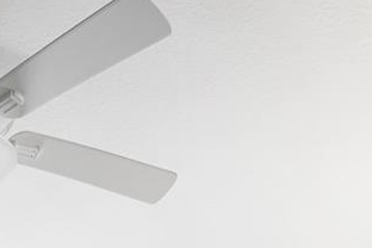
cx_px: 63
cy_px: 614
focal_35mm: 80
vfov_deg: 12.8
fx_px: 822
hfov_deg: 25.0
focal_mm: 15.5
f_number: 8
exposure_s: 1/3
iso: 640
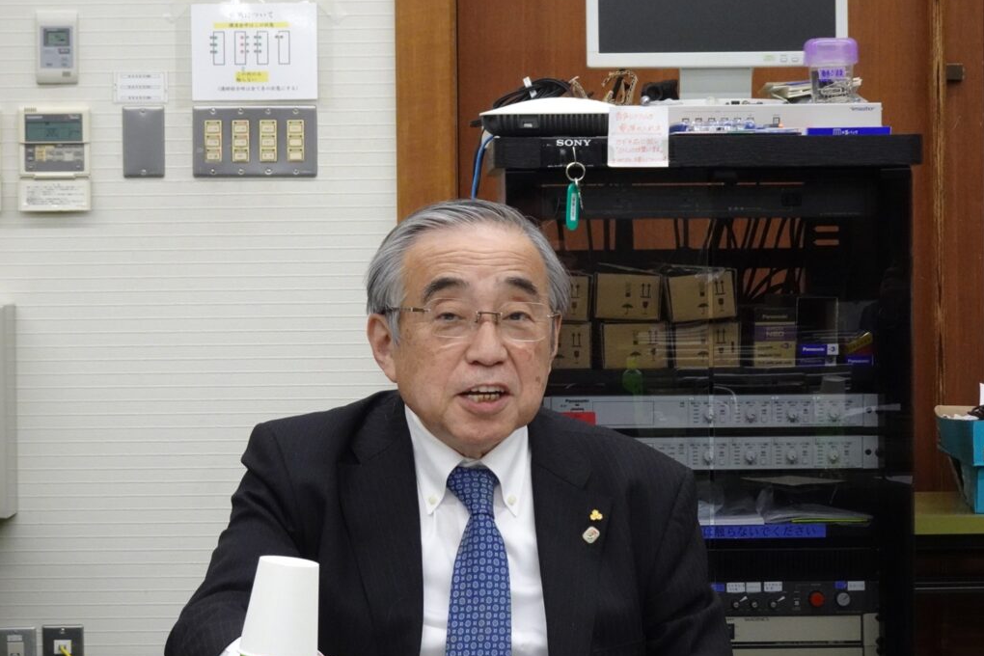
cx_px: 493
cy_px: 344
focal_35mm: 117
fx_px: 3198
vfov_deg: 11.7
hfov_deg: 17.5
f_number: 5.6
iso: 800
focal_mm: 17.68
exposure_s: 1/80
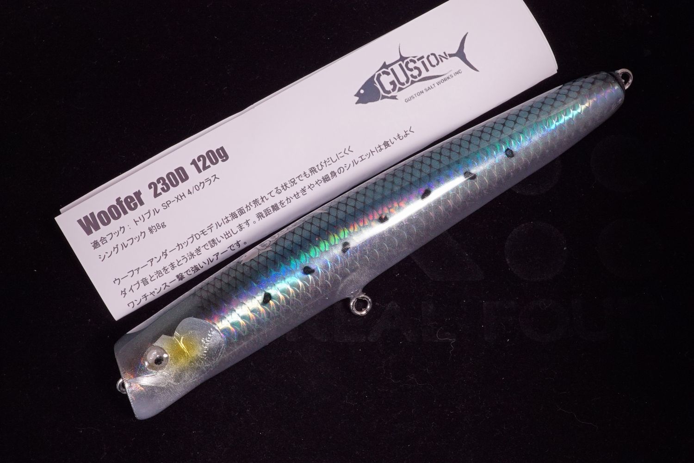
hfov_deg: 43.6
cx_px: 347
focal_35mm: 45
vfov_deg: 29.9
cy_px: 232
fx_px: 868
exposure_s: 1/80
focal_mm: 30
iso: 1600
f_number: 16
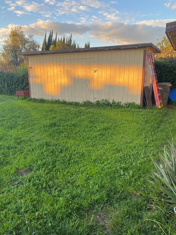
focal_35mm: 29
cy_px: 129
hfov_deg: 48.2
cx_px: 83
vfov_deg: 61.5
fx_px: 197
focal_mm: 4.25
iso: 32
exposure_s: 1/195
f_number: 1.8
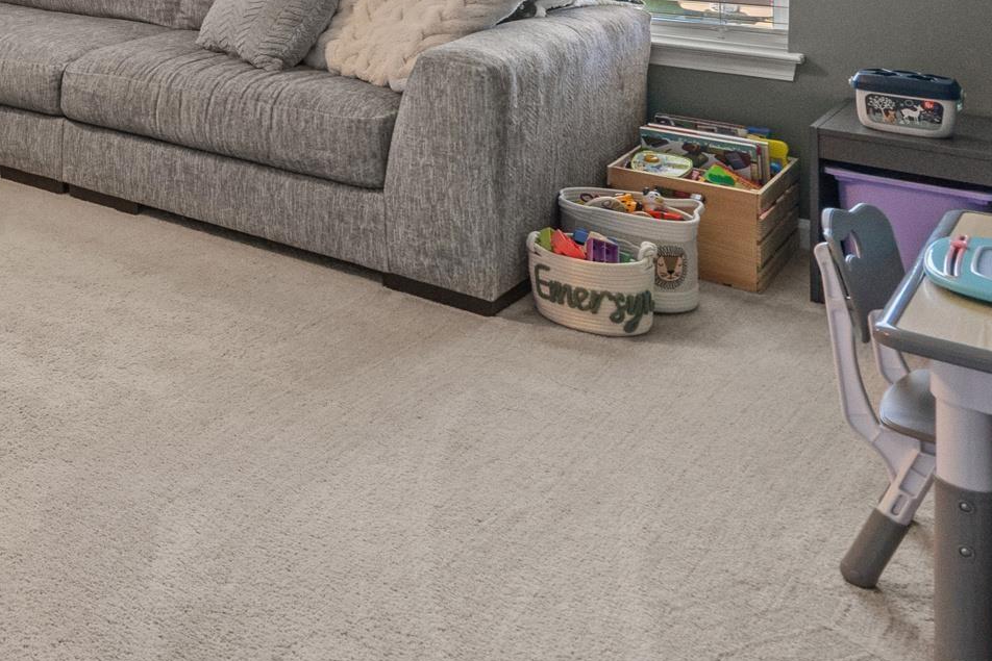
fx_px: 1157
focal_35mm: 42
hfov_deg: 36.1
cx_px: -198
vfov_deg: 27.3
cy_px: -173
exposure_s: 1/15
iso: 1000
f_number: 8
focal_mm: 16
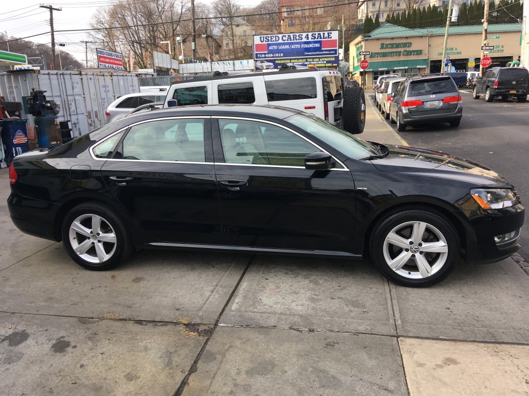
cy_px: 198
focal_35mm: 29
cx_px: 264
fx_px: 443
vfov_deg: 48.2
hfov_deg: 61.7
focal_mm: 4.15
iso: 25
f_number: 2.2
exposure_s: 1/287
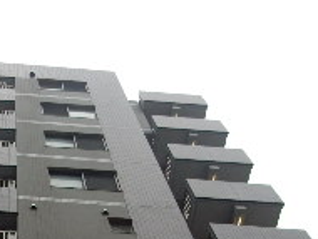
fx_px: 773
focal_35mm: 84
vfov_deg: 16.0
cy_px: 368
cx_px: 30
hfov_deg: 22.7
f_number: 3.7
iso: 125
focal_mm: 4.5
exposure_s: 1/320
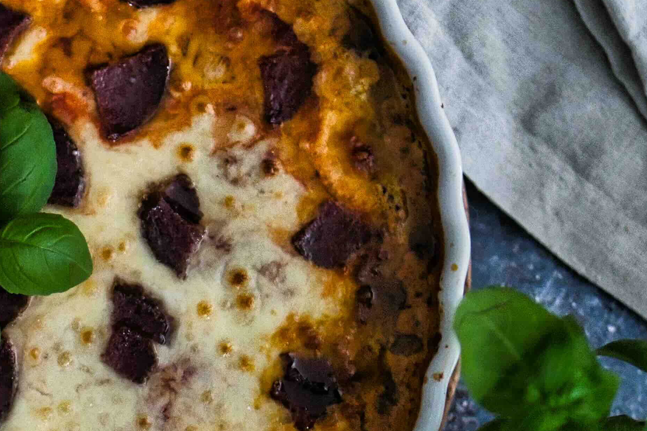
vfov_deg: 8.4
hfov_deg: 12.4
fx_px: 2928
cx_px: -46
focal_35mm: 163
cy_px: 290
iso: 2000
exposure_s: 1/80
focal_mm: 35
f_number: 1.8
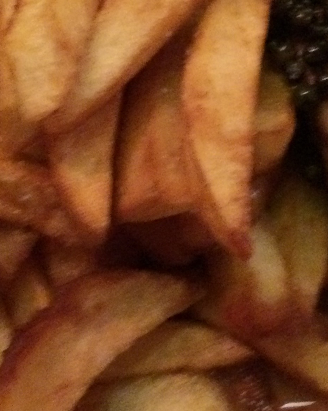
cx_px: 155
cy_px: 172
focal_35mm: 82
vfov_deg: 23.3
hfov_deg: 18.7
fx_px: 996
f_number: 2.2
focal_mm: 4.12
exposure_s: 1/17
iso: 640
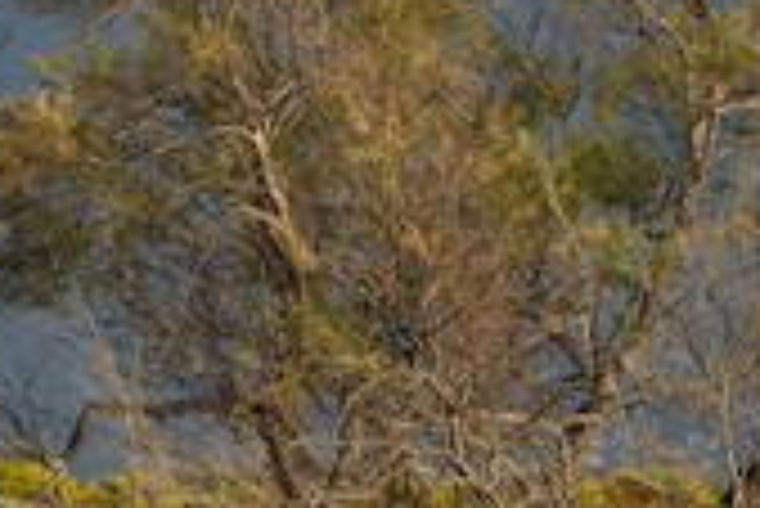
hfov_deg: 3.0
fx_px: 14663
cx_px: 661
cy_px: 283
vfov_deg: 2.0
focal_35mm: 694
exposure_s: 1/500
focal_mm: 280
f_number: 8
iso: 400
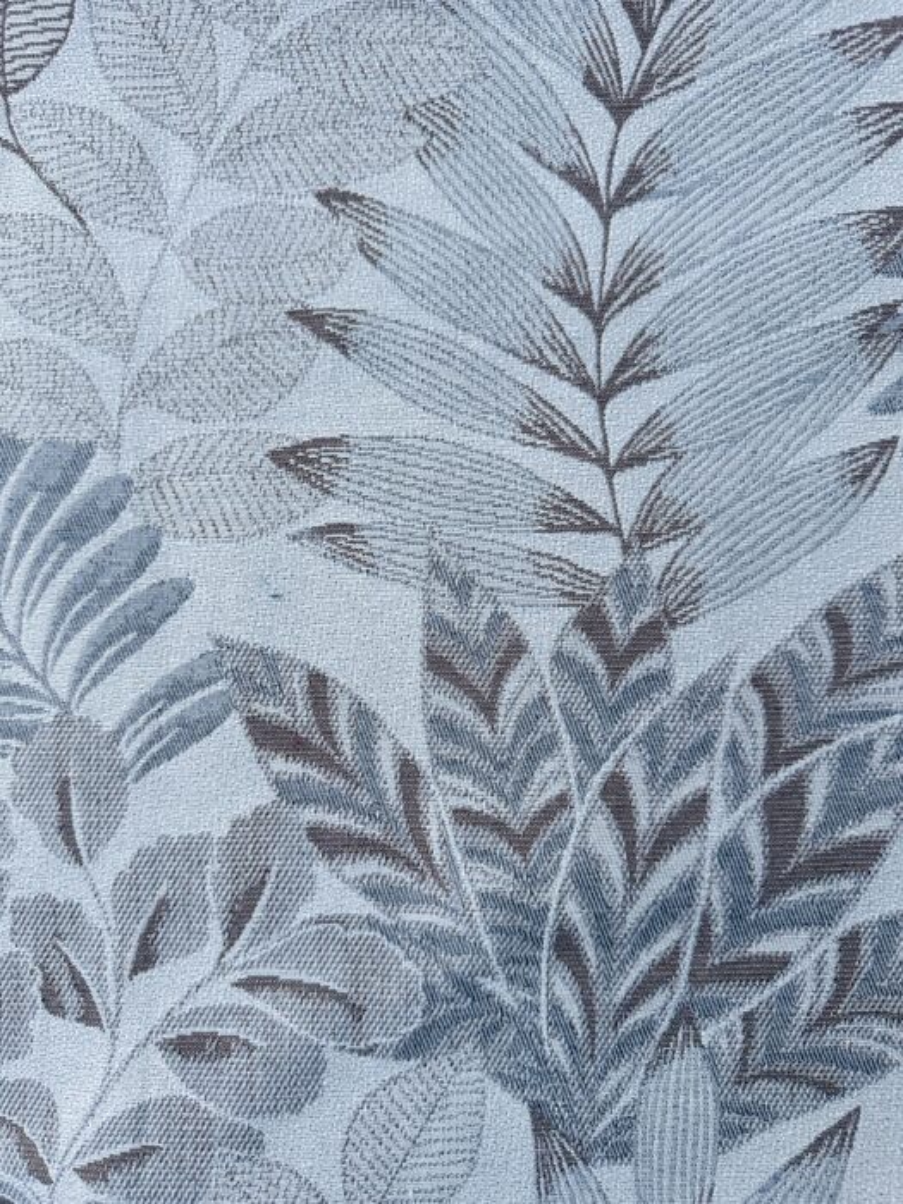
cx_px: 452
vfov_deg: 71.6
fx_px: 835
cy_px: 602
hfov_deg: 56.8
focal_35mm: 24
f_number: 1.8
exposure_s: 1/77
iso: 200
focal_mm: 6.8
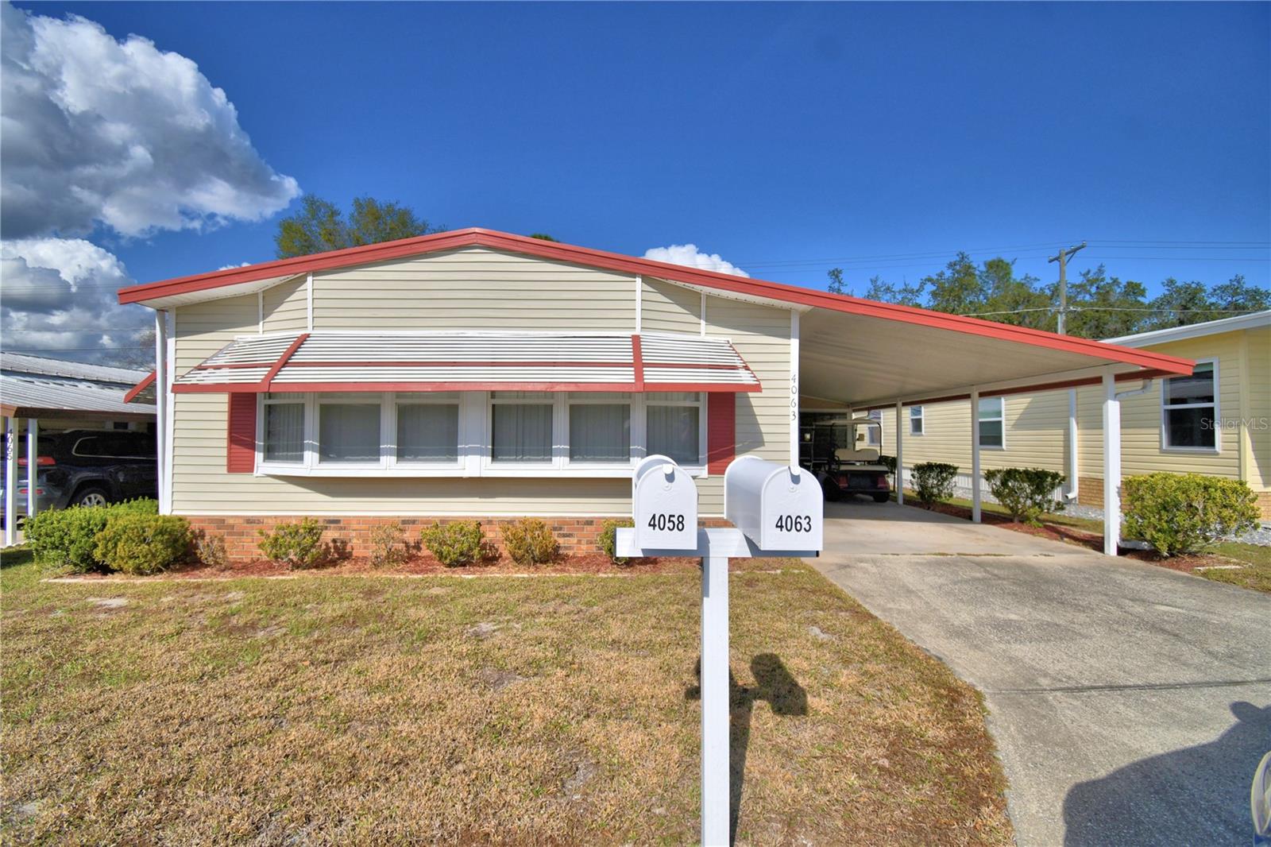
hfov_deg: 100.4
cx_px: 636
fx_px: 529
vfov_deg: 77.3
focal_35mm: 15
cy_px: 424
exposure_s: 1/2500
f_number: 4.5
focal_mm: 10
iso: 100
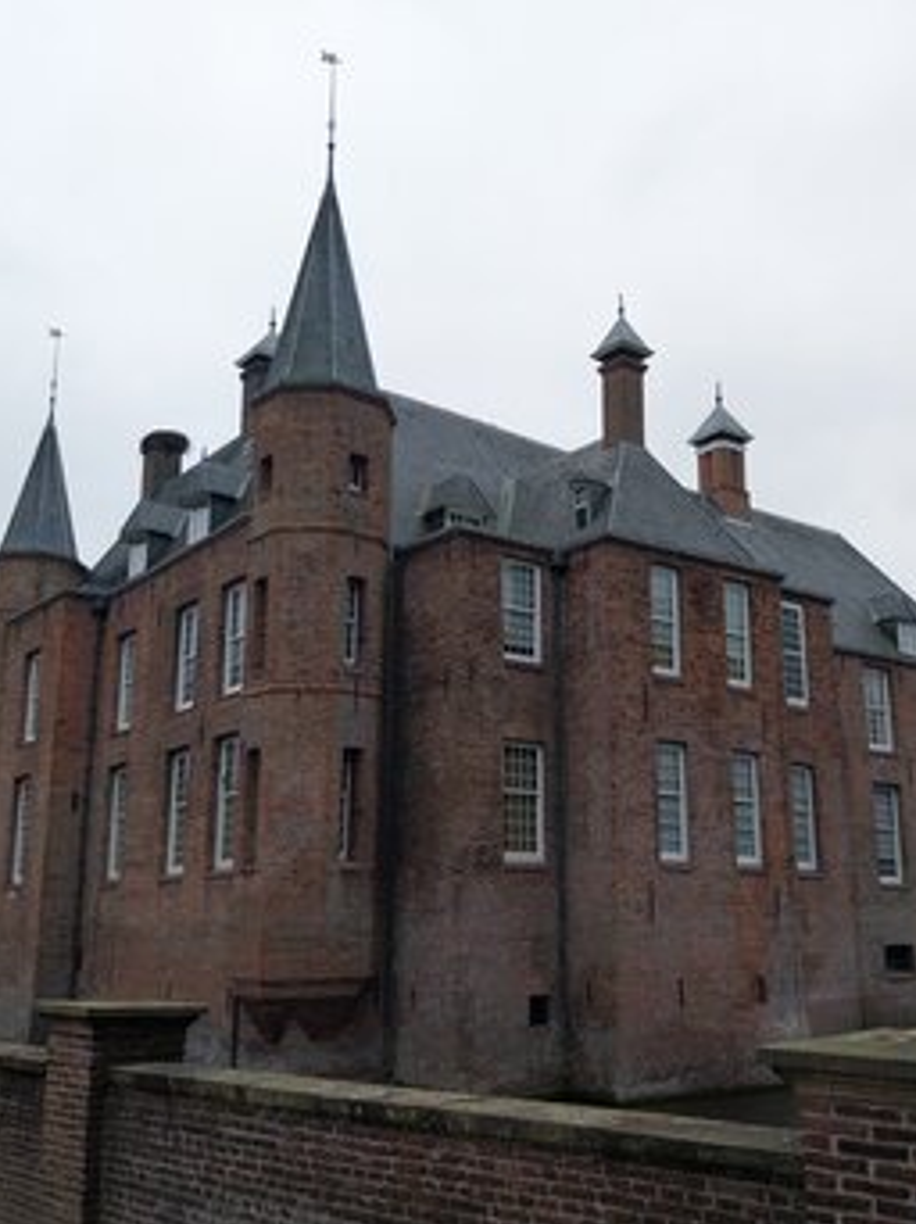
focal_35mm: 35
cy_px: 614
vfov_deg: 52.7
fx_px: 1236
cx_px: 519
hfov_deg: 40.6
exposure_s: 1/129
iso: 27
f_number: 1.8
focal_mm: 4
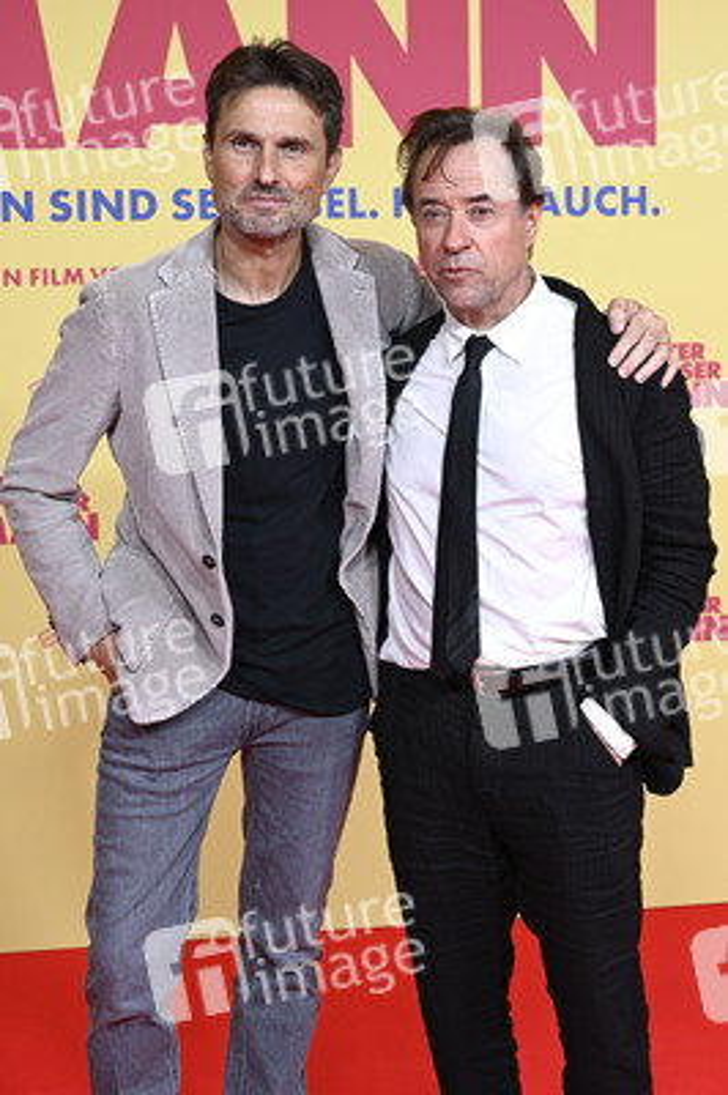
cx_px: 364
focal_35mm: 54
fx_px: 1641
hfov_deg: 25.0
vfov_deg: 36.9
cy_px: 548
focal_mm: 54
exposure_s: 1/160
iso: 500
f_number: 6.3
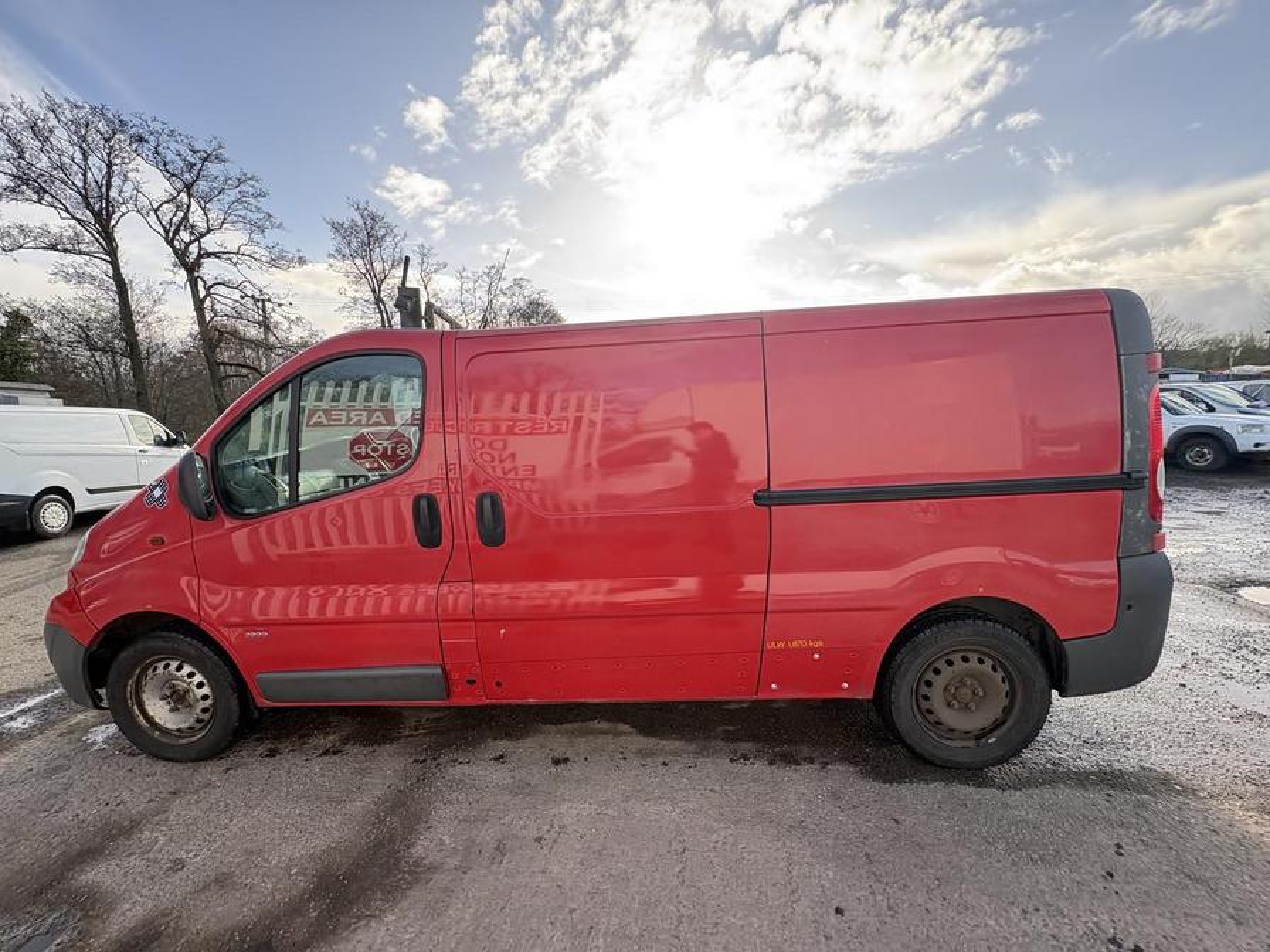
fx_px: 514
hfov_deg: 102.1
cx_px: 635
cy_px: 476
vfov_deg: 85.7
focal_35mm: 14
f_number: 2.2
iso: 50
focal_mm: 2.22
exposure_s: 1/289
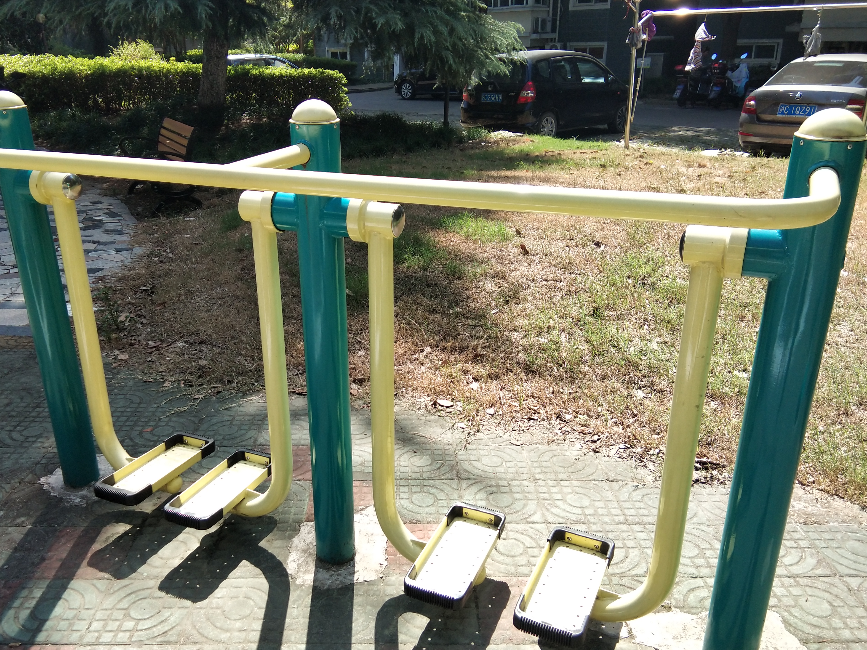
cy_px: 346
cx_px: 393
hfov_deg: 53.9
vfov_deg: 41.8
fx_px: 852
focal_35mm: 34
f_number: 2.2
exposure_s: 1/423
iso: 50
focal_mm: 3.69
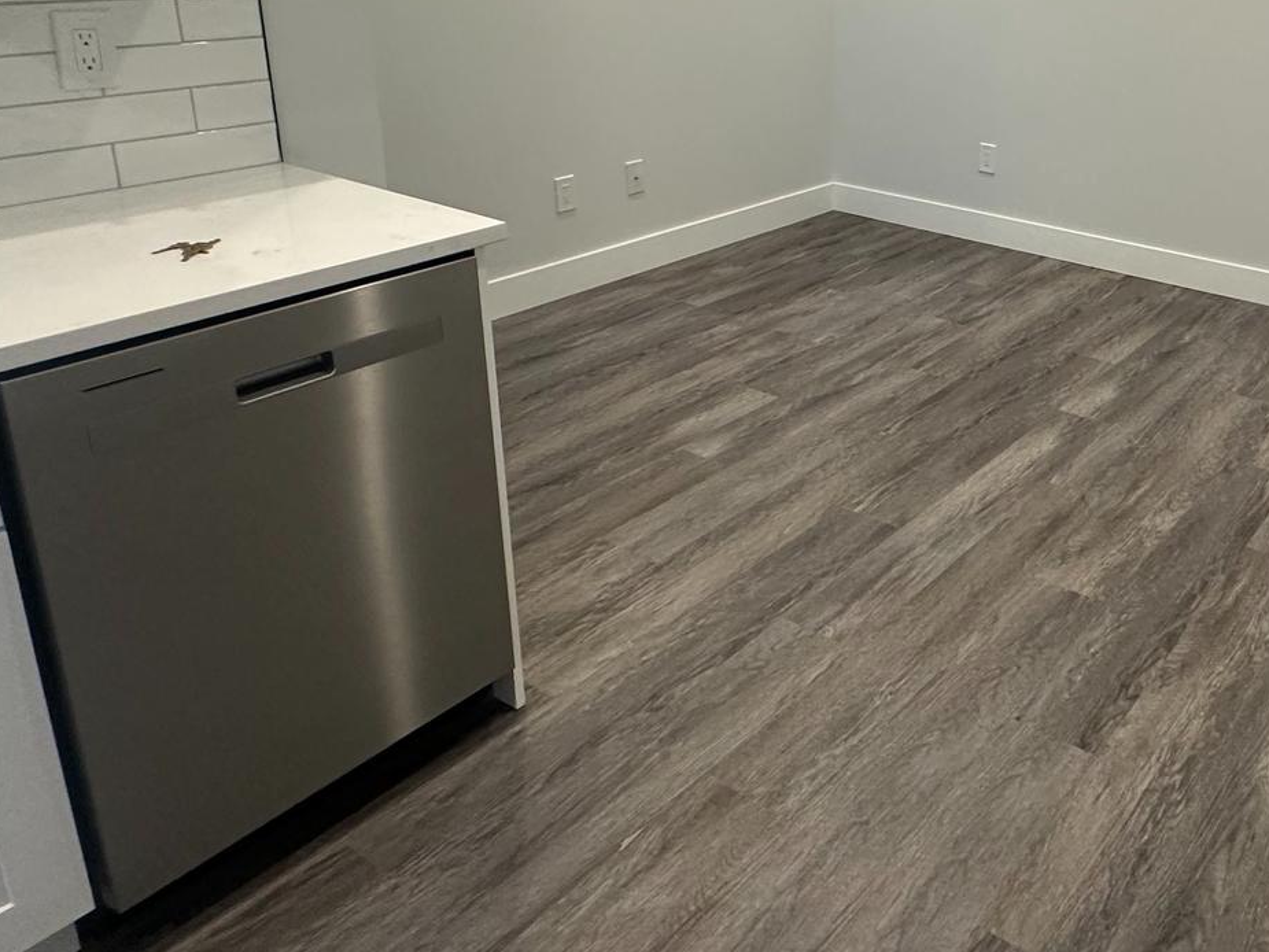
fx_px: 1137
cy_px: 228
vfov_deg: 43.8
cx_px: 1023
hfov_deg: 54.2
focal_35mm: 31
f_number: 2.2
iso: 250
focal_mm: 2.22
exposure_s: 1/120
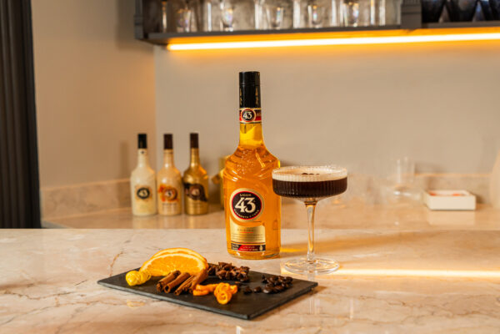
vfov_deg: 29.9
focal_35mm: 45
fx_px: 625
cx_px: 250
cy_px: 167
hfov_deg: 43.6
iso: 500
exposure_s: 1/160
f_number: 5.6
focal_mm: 45
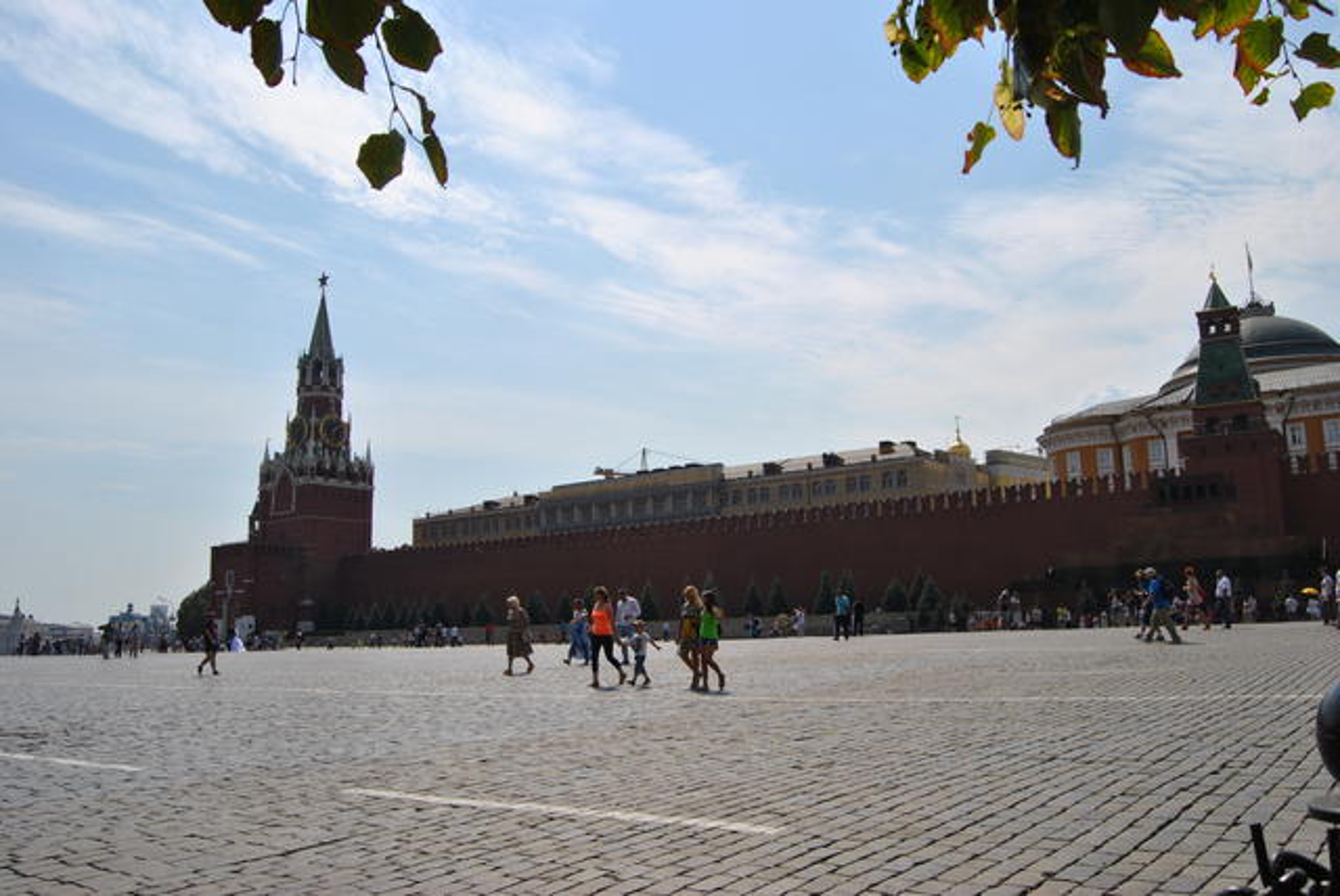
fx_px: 1062
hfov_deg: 64.5
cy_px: 448
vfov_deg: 45.8
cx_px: 670
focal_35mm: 28
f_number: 10
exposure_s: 1/400
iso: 100
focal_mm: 19
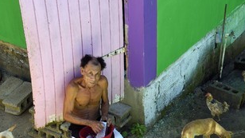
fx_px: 520
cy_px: 103
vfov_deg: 15.0
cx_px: 122
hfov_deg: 26.5
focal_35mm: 80
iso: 400
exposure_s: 1/400
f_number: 7.1
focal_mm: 56
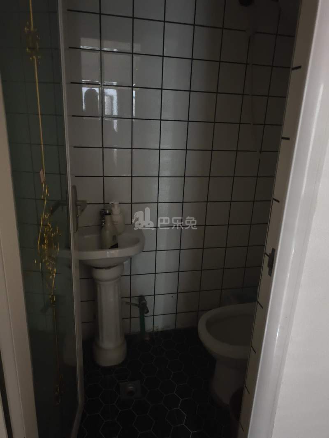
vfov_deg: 73.9
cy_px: 219
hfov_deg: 58.9
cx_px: 164
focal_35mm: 23
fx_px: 292
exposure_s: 1/12.5
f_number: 1.57
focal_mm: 5.6
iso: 6732
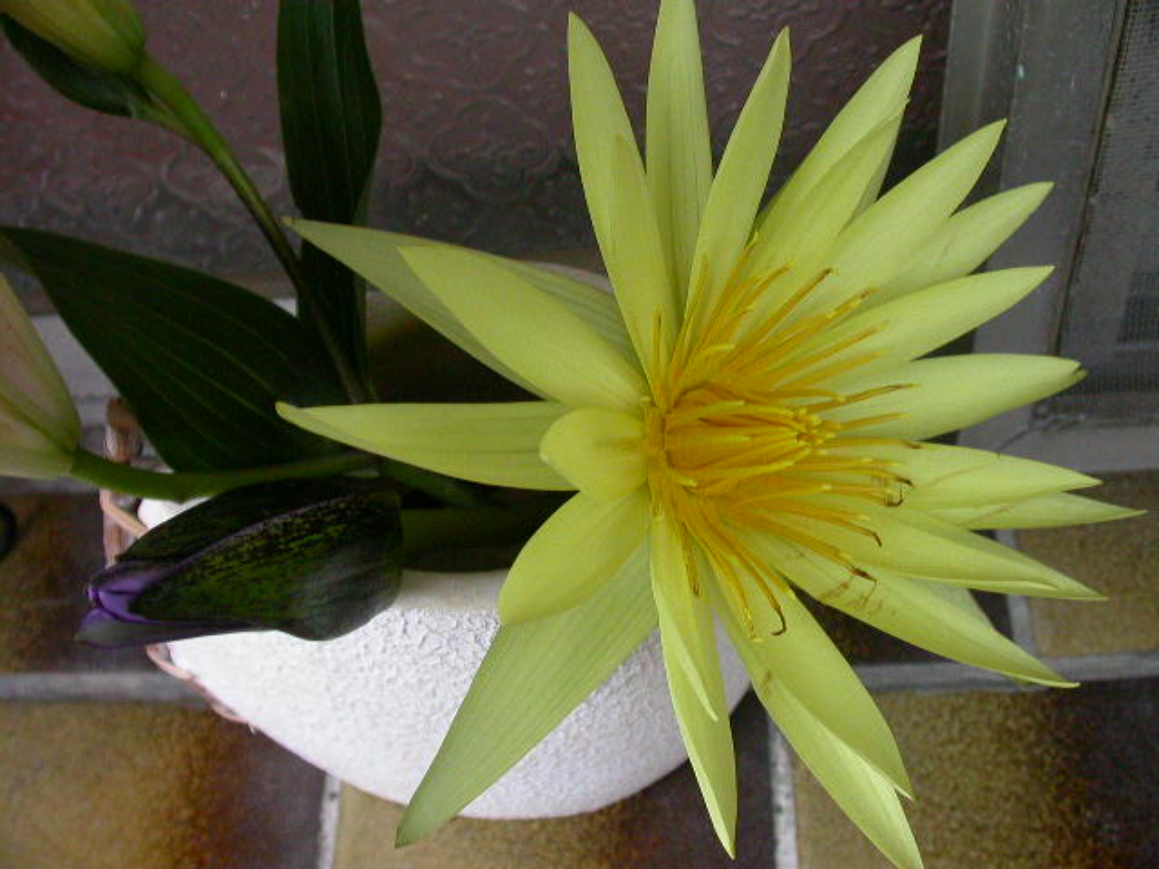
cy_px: 434
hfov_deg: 47.9
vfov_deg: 36.8
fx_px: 1306
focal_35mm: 39
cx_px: 580
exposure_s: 1/500
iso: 400
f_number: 3
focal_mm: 8.2
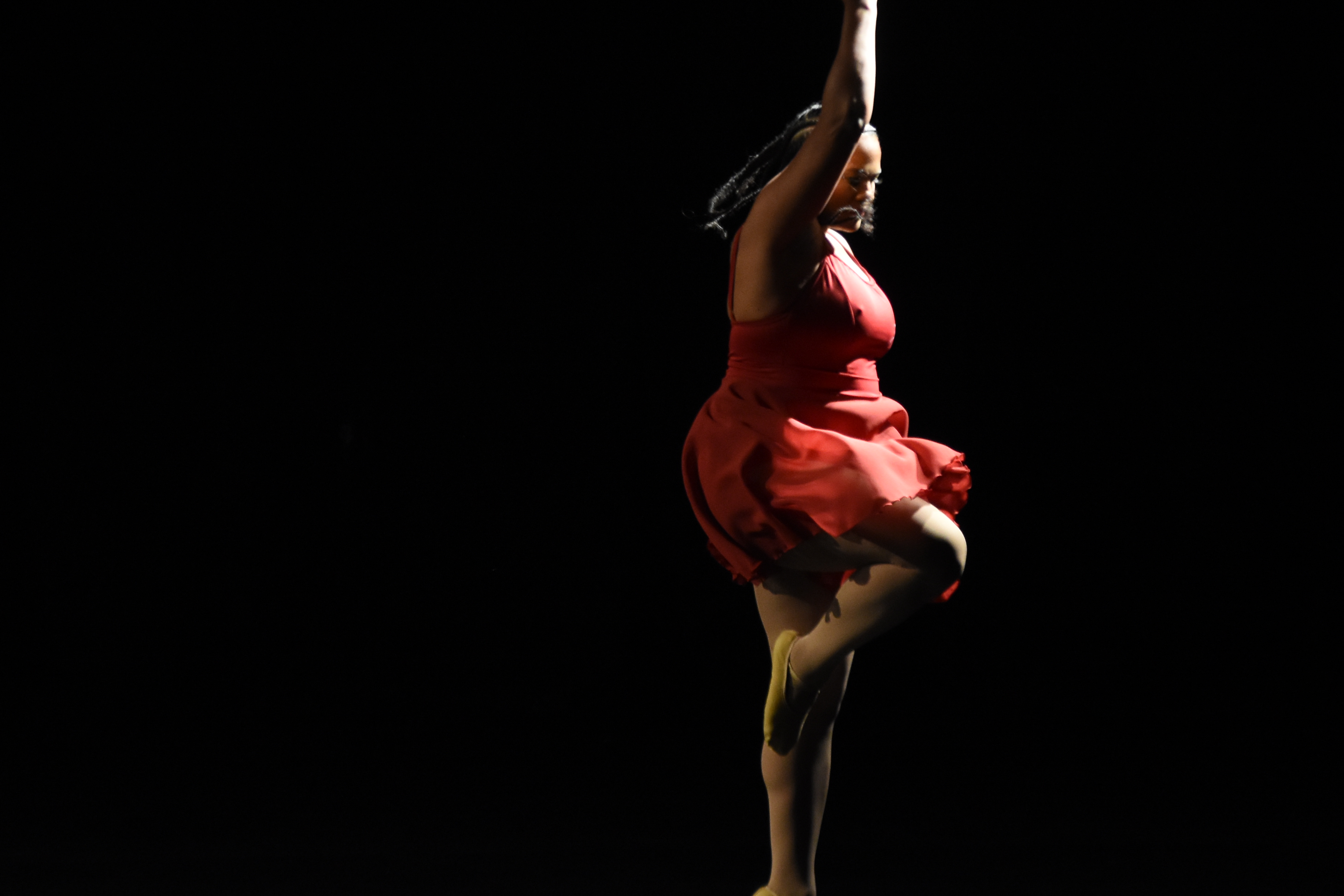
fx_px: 13739
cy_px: 341
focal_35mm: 368
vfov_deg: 3.7
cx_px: 491
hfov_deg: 5.6
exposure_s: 1/400
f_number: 2.8
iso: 1600
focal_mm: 150
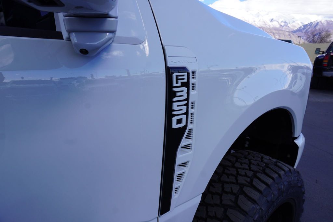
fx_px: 222
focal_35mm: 24
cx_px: 166
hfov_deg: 73.7
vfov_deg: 53.2
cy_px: 111
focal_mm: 16
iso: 100
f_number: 9
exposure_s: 1/125
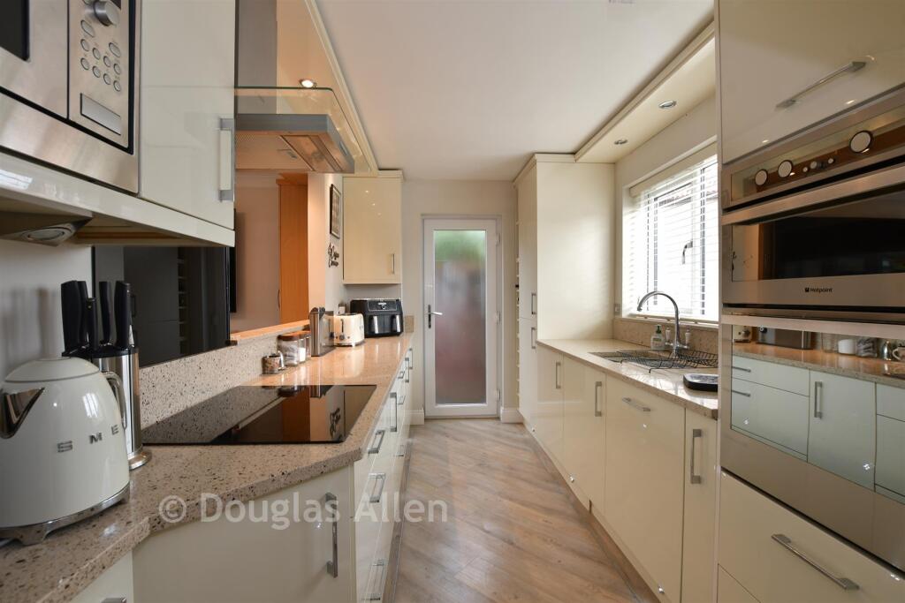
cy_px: 302
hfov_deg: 100.4
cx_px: 452
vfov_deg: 77.3
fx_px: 377
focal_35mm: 15
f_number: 8
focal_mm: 10
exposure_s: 1/5
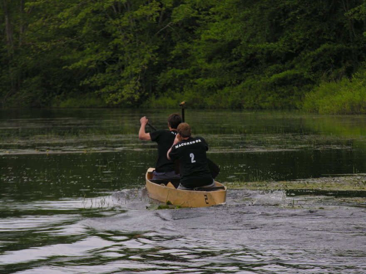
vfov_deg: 4.7
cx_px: 183
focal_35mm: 314
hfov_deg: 6.3
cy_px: 137
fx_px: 3320
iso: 50
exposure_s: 1/250
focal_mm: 80
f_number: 5
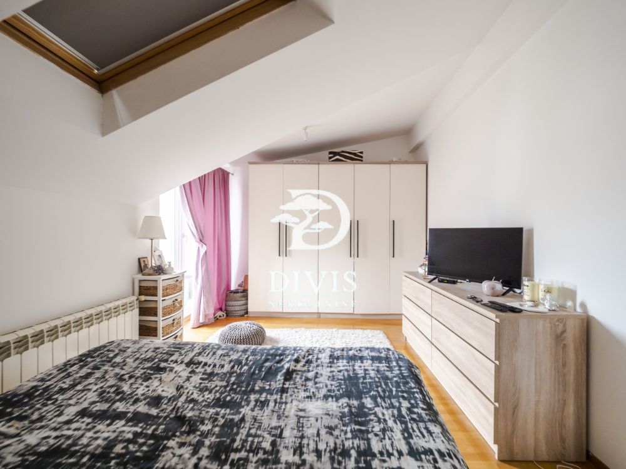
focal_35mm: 14
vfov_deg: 85.7
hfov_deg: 102.1
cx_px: 313
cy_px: 234
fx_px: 253
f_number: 4
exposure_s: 1/8
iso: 400
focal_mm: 7
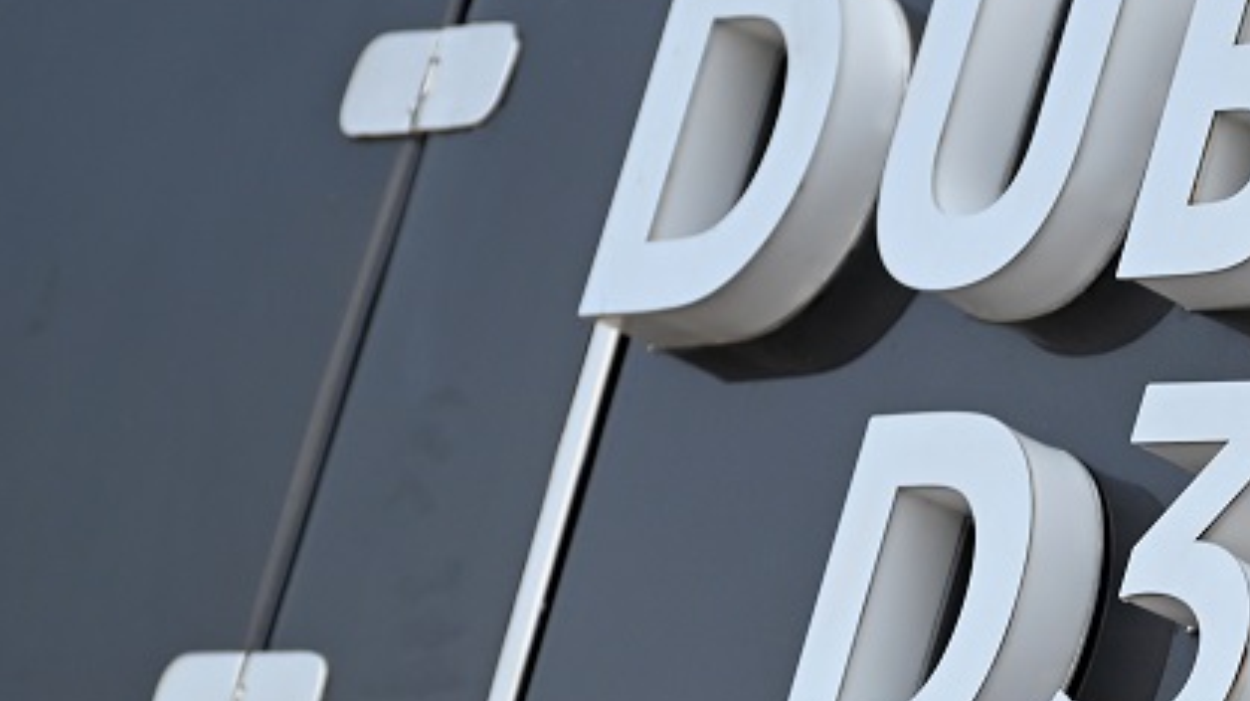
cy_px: 424
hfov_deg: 4.9
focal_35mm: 440
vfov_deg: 2.8
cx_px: 1250
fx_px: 14574
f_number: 5
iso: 360
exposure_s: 1/1000
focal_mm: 185
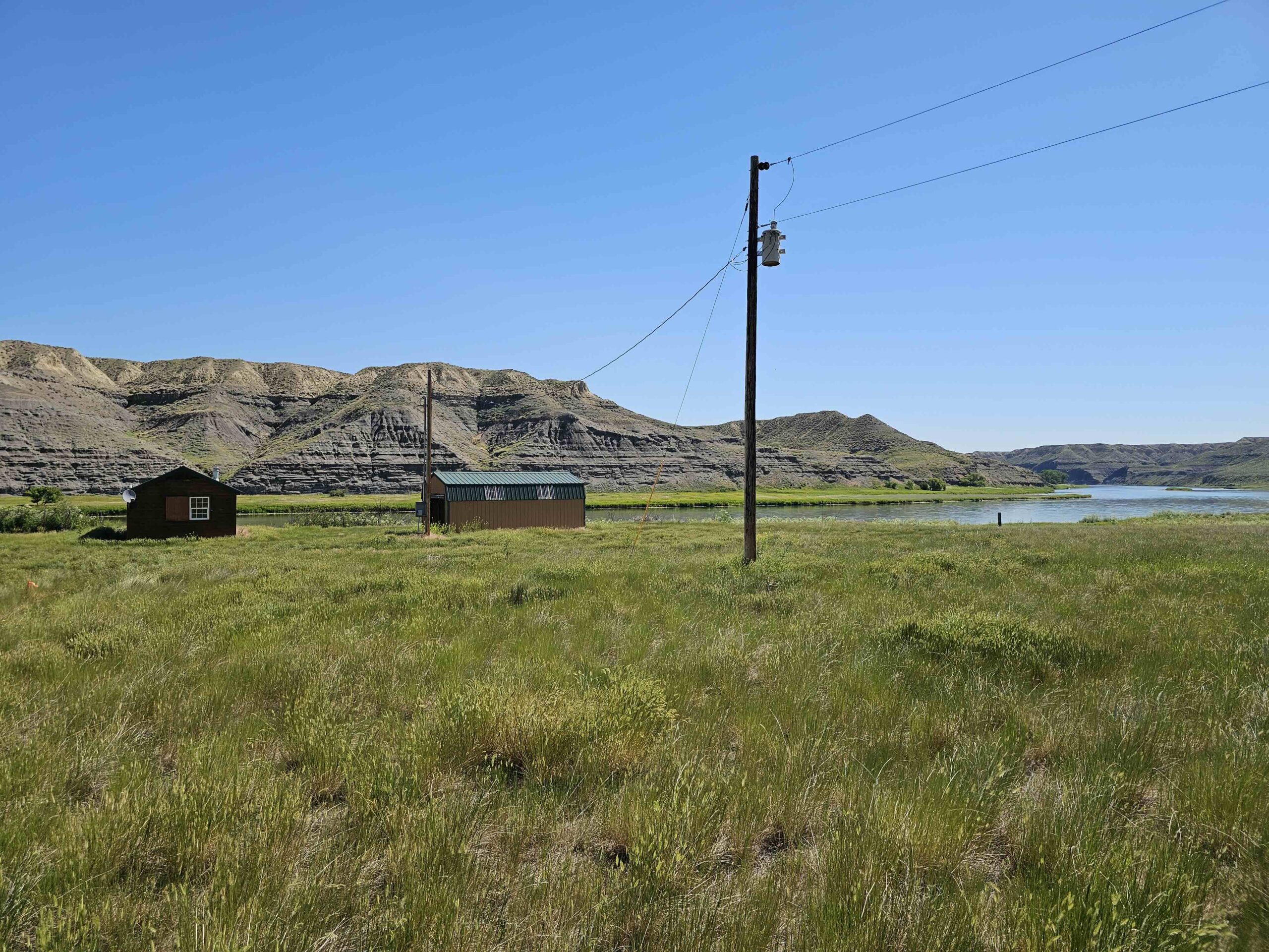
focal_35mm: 23
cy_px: 476
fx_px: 843
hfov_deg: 73.9
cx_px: 634
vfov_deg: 58.9
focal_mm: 6.3
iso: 16
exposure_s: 1/1476
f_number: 1.7
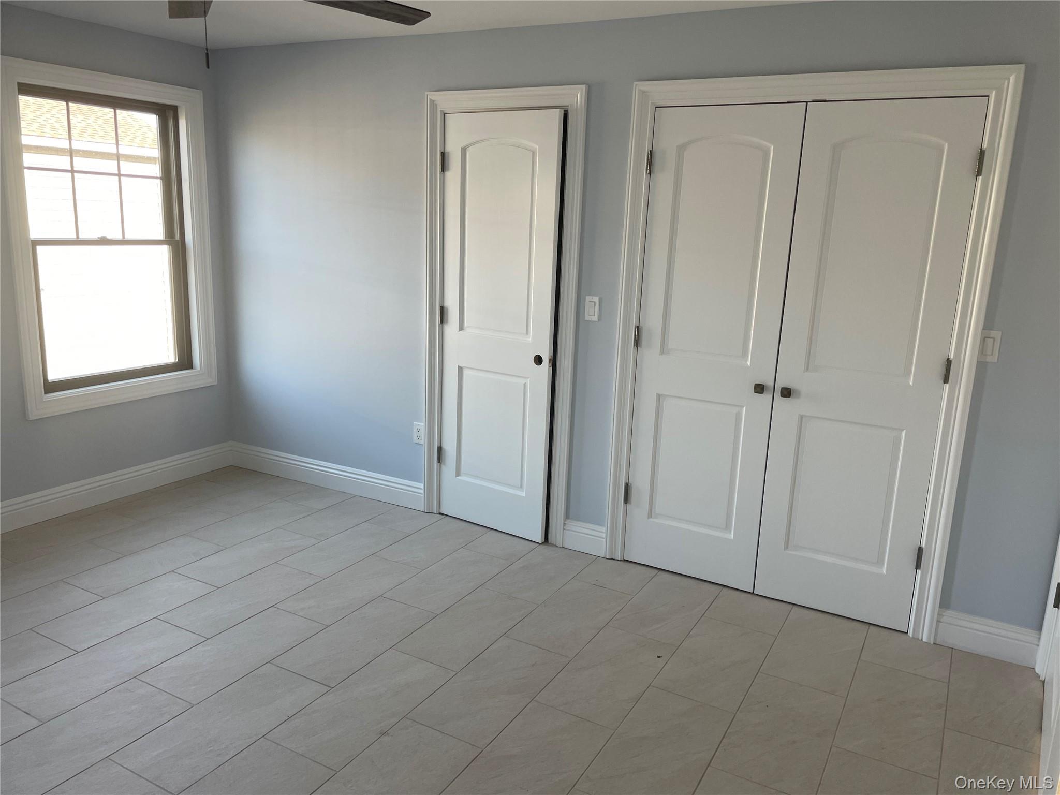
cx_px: 530
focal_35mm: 26
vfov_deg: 53.1
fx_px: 796
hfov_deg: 67.3
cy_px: 398
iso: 64
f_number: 1.6
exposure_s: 1/121
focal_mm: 4.2
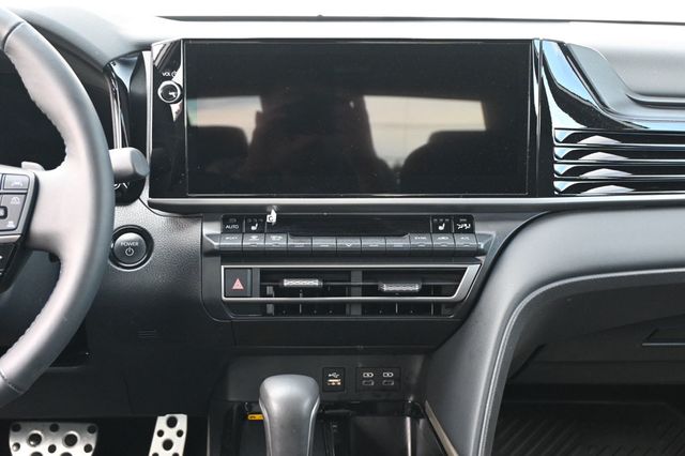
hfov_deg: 37.9
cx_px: 342
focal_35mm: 52
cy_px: 228
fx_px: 998
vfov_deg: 25.7
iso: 2200
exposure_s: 1/125
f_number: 5.3
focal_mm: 35
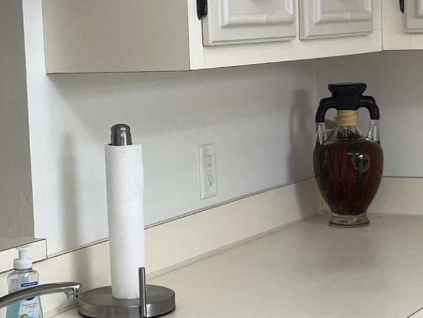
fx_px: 1308
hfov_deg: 18.4
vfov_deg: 13.8
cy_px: 139
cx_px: 205
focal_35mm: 107
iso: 40
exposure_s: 1/120
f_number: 1.6
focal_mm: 5.1
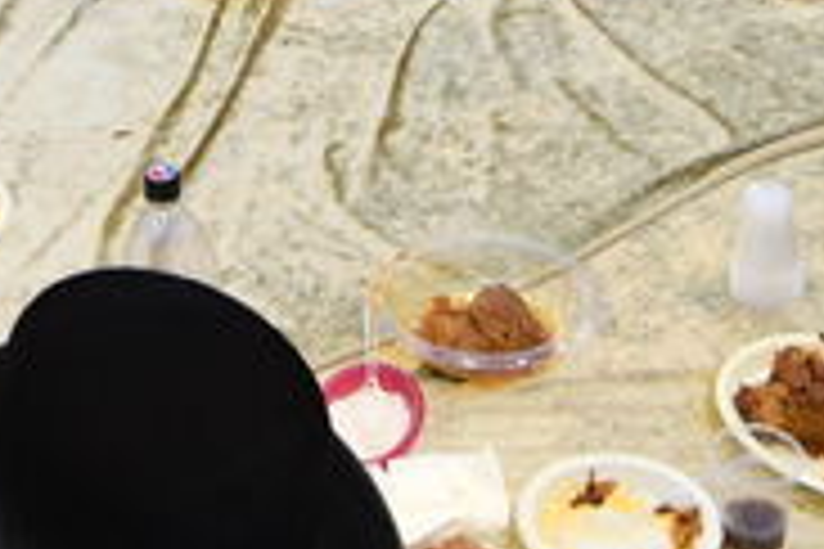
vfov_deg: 12.1
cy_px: -304
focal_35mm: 107
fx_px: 2449
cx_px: 126
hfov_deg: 18.9
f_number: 5.6
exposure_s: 1/125
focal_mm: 14
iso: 1250
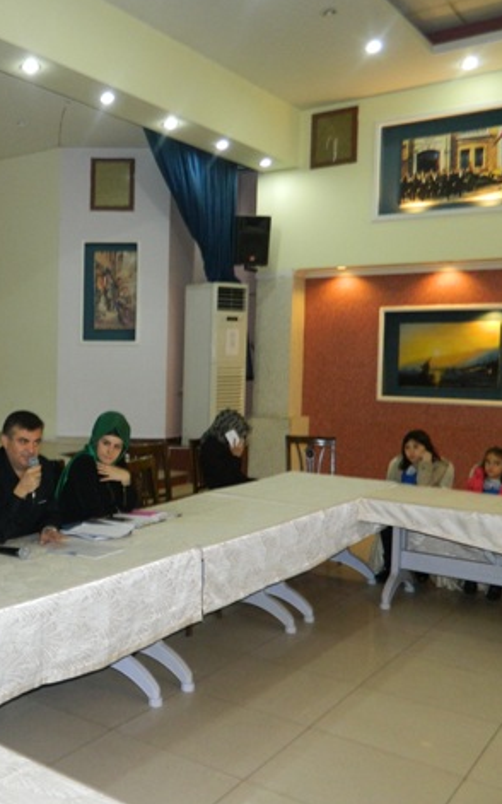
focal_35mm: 36
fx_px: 789
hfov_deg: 32.9
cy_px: 398
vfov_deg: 54.0
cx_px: 19
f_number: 3.1
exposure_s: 1/30
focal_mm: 4.5
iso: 220
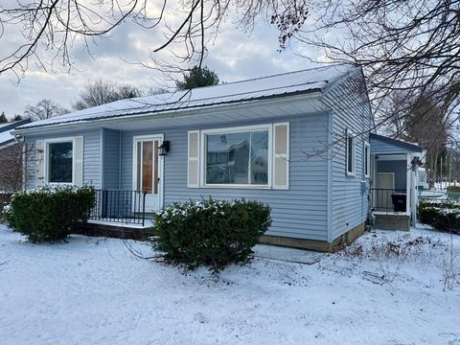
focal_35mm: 25
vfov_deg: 54.9
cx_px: 225
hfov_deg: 69.4
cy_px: 174
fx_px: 332
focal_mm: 6.76
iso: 80
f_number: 1.78
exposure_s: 1/645
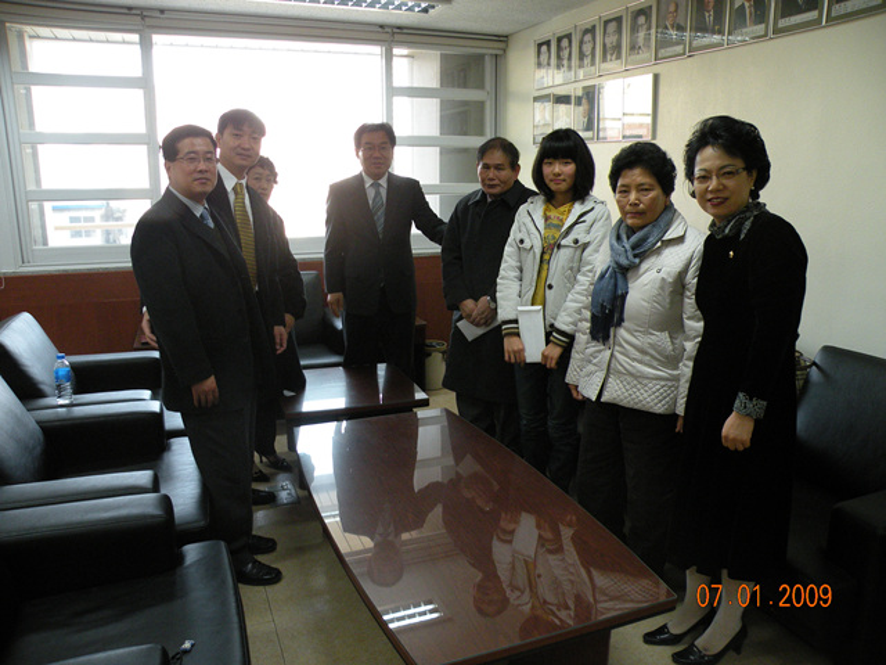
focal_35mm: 27
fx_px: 691
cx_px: 443
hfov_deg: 65.3
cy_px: 332
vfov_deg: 51.4
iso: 248
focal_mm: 4.7
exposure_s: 1/73.2
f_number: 2.8
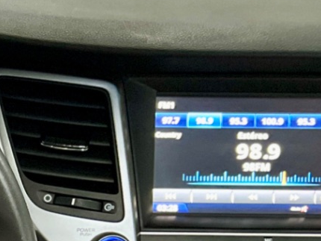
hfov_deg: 14.9
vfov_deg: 12.0
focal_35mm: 116
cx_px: -242
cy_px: 407
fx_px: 1076
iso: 640
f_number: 1.5
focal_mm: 5.7
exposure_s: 1/30
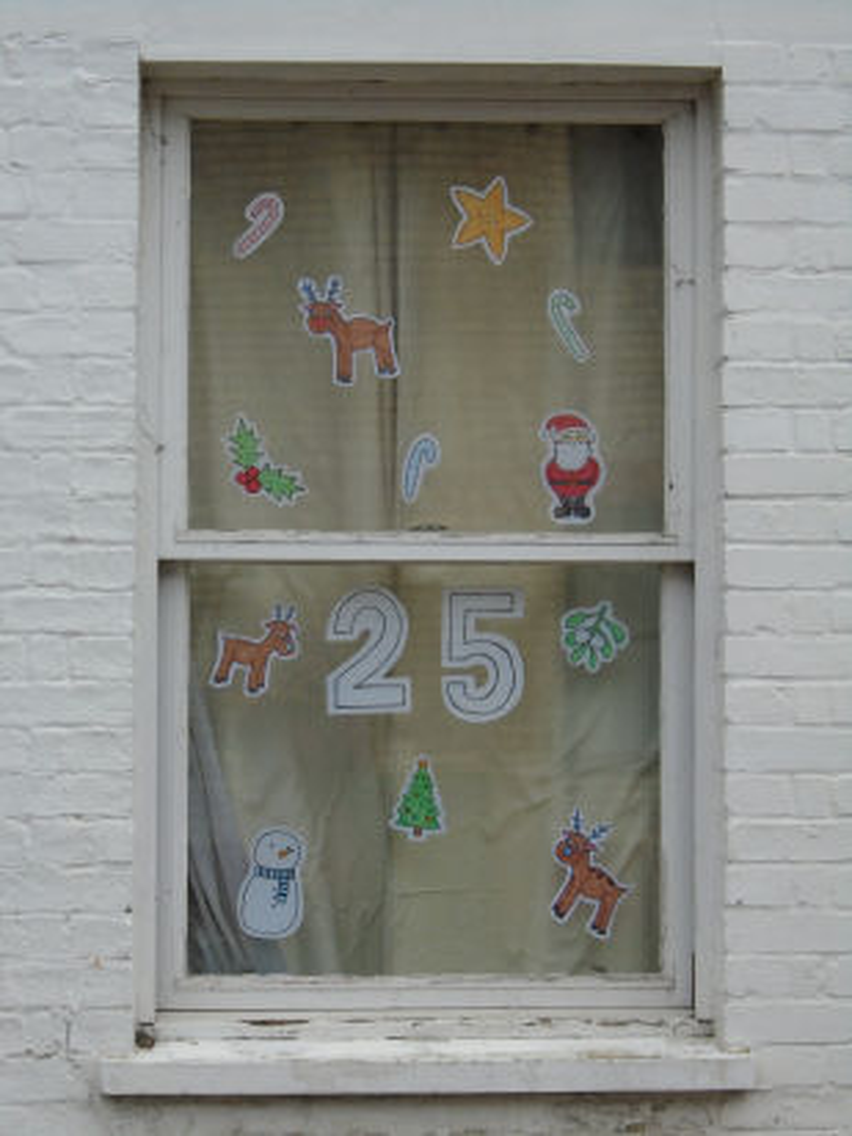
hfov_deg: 18.7
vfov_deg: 24.7
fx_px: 2593
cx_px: 426
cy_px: 568
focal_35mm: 79
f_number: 6.1
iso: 250
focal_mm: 14
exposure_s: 1/125
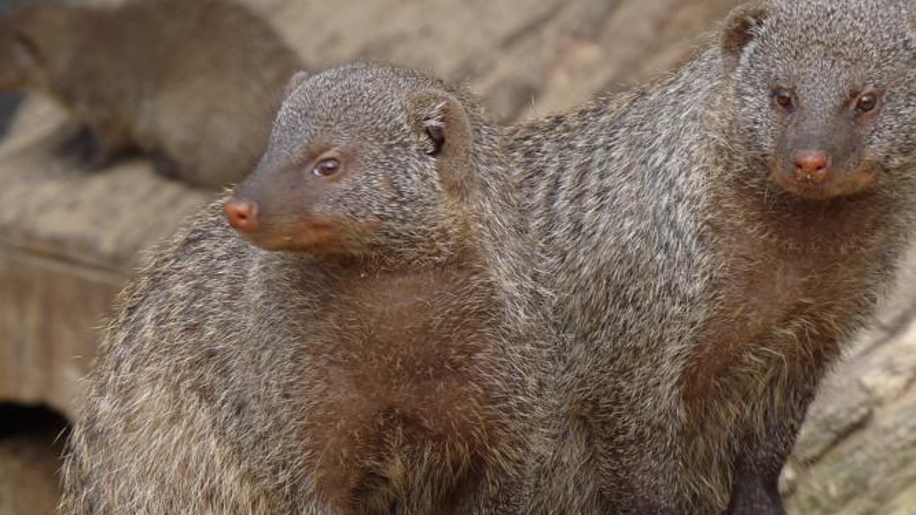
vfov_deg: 2.6
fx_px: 11390
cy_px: 382
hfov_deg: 4.6
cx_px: 481
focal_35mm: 469
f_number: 4
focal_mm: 45.4
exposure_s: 1/250
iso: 100
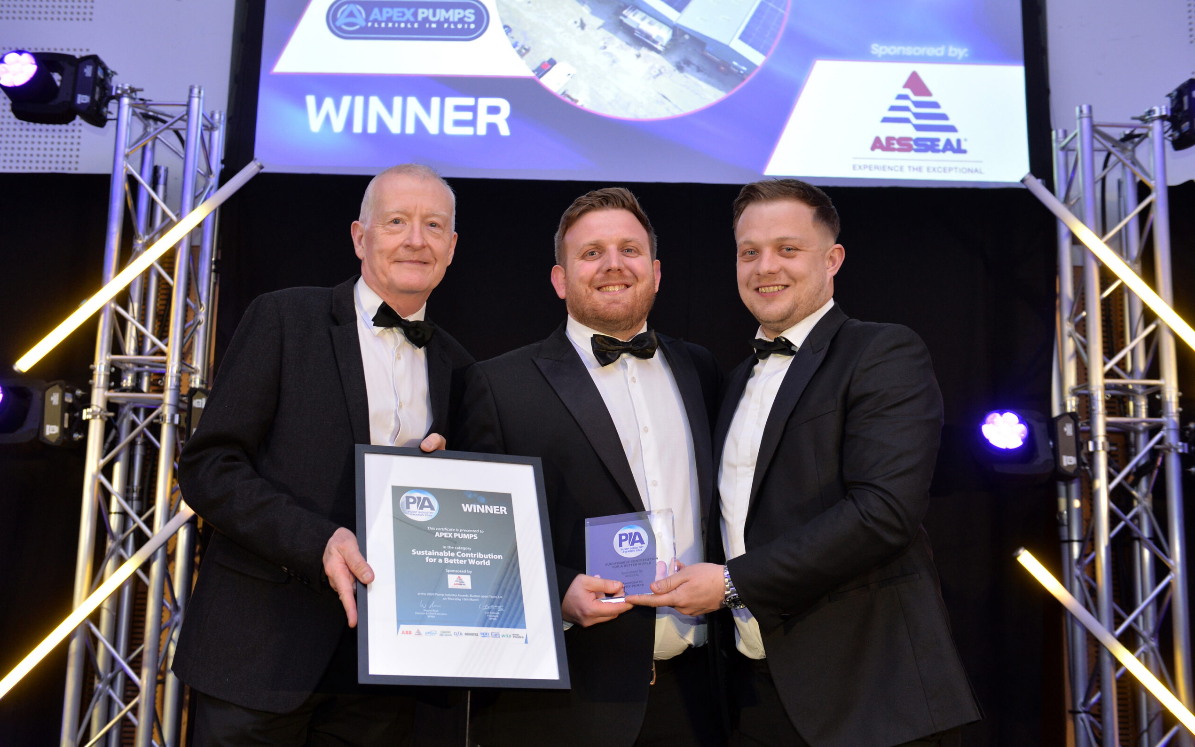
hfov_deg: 50.4
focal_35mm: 39
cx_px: 596
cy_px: 358
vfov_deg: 32.8
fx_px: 1270
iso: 1250
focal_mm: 38
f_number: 4.5
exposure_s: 1/125
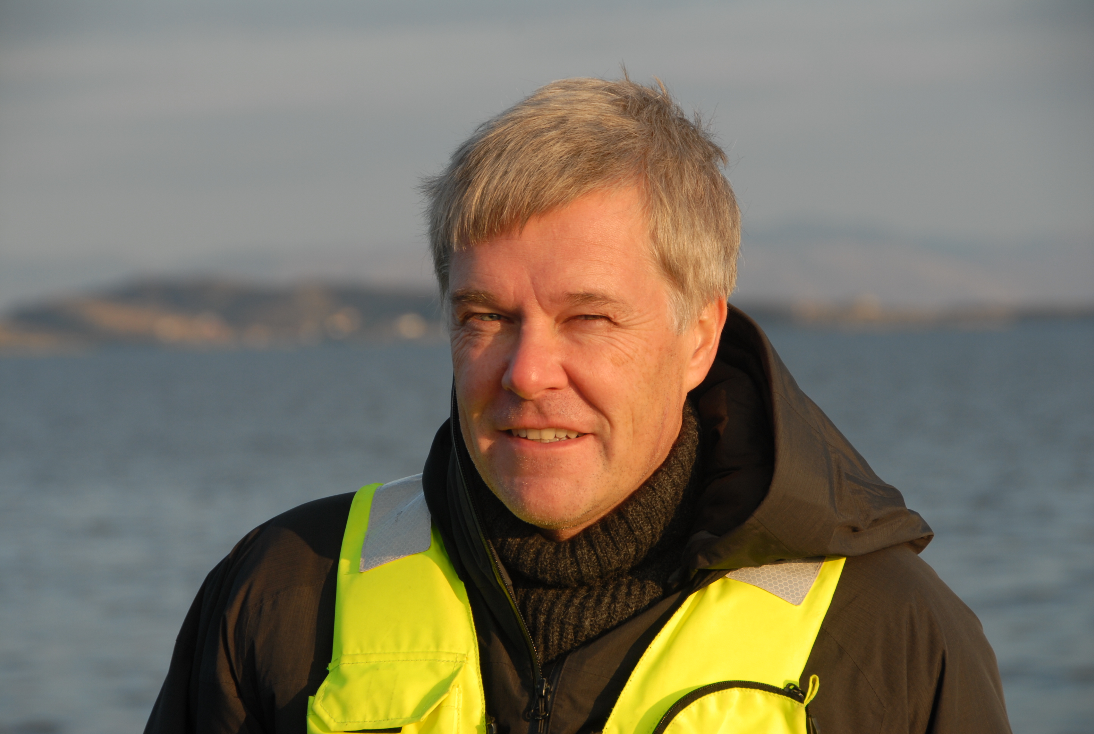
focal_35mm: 158
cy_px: 367
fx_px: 4796
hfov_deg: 13.0
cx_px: 547
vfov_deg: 8.8
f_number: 8
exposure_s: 1/250
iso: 125
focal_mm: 105
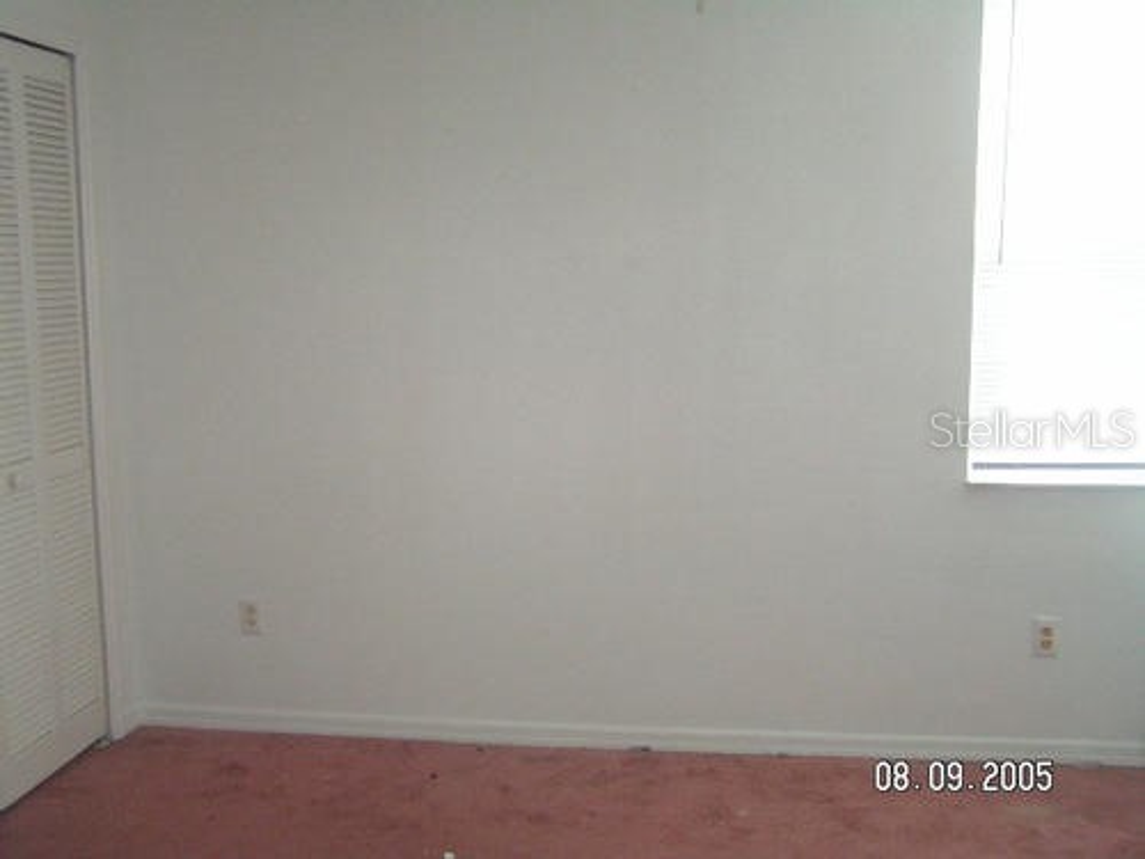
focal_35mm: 41
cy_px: 430
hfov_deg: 45.8
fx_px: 1356
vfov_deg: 35.1
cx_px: 572
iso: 200
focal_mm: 6.8
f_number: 2.8
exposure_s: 1/50
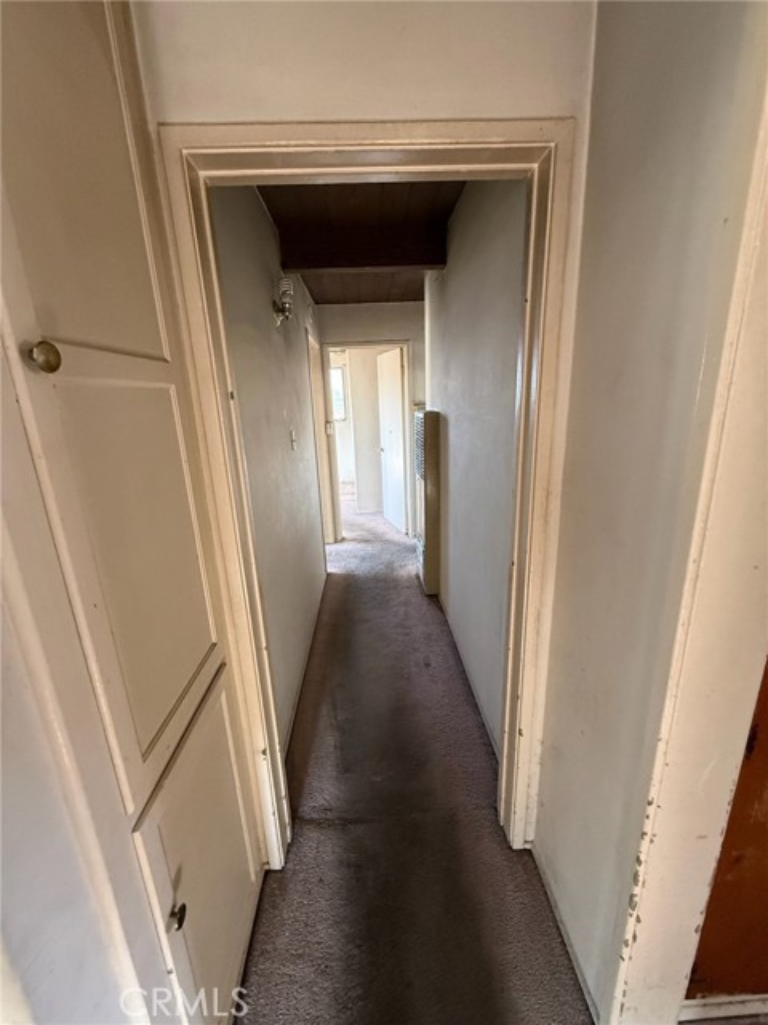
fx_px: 414
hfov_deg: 85.7
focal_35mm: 14
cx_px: 384
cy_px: 512
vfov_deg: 102.1
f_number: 2.2
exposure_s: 1/60
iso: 400
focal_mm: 2.22
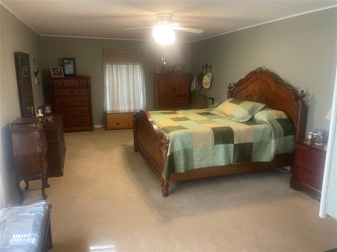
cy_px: 126
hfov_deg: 67.3
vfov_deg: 53.1
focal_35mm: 26
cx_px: 168
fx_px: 253
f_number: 1.6
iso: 200
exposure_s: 1/60
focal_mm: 4.2
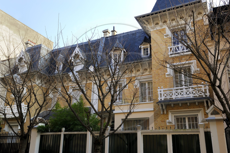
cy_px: 76
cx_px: 115
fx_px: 223
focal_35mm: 35
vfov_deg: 37.8
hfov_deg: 54.5
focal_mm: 35
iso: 400
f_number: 13
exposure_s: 1/80
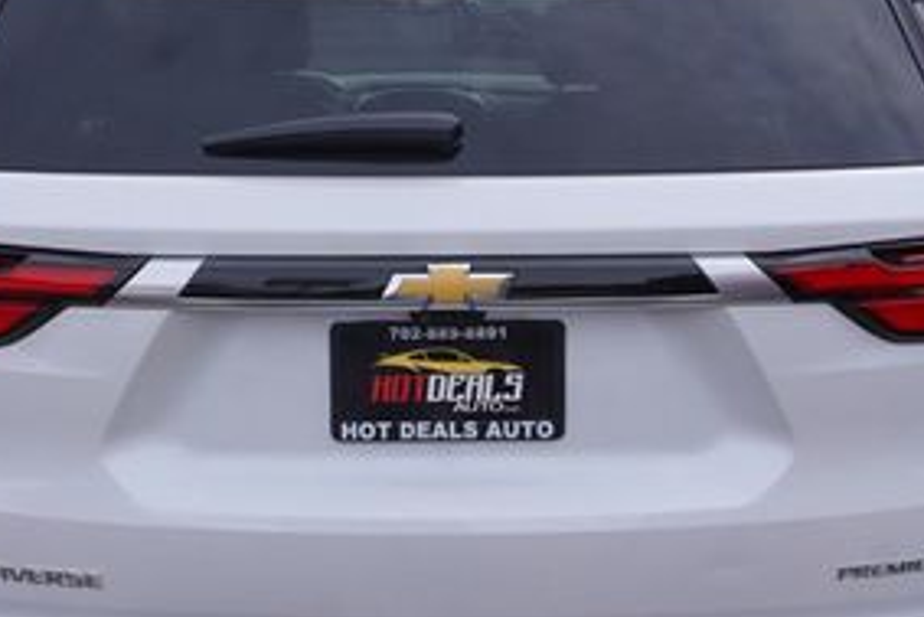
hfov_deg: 28.3
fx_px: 1826
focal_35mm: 71
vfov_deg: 19.1
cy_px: 398
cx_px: 375
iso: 100
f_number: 11
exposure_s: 1/80
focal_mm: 21
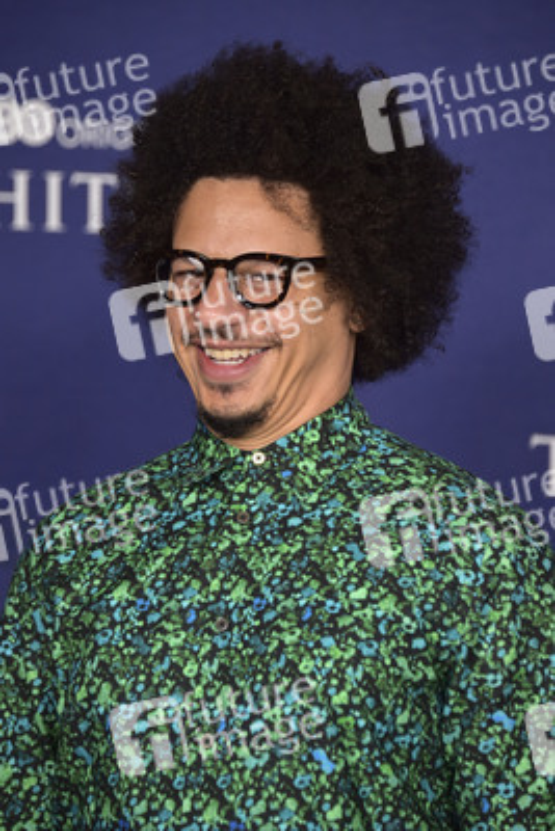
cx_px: 278
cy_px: 416
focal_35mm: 190
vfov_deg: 10.8
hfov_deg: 7.2
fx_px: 4390
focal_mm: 190
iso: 1600
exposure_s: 1/250
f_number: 5.6
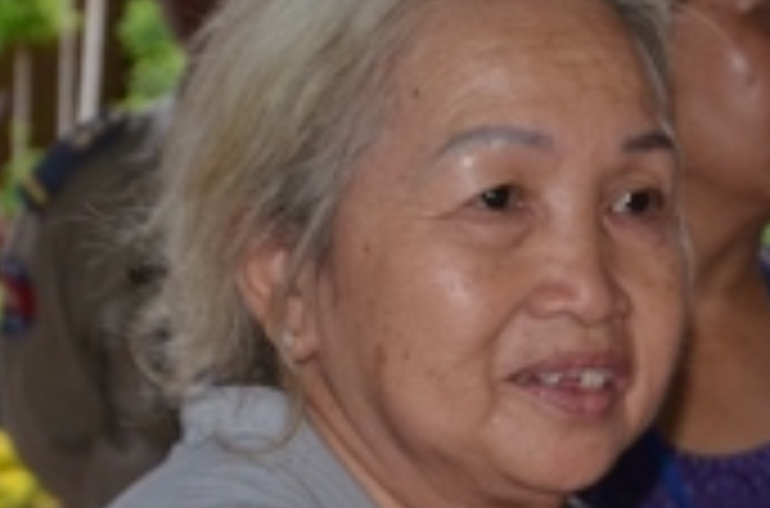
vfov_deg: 6.8
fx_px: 4264
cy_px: 609
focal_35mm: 200
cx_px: 1045
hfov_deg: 10.1
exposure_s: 1/60
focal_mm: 35
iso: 640
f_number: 4.5
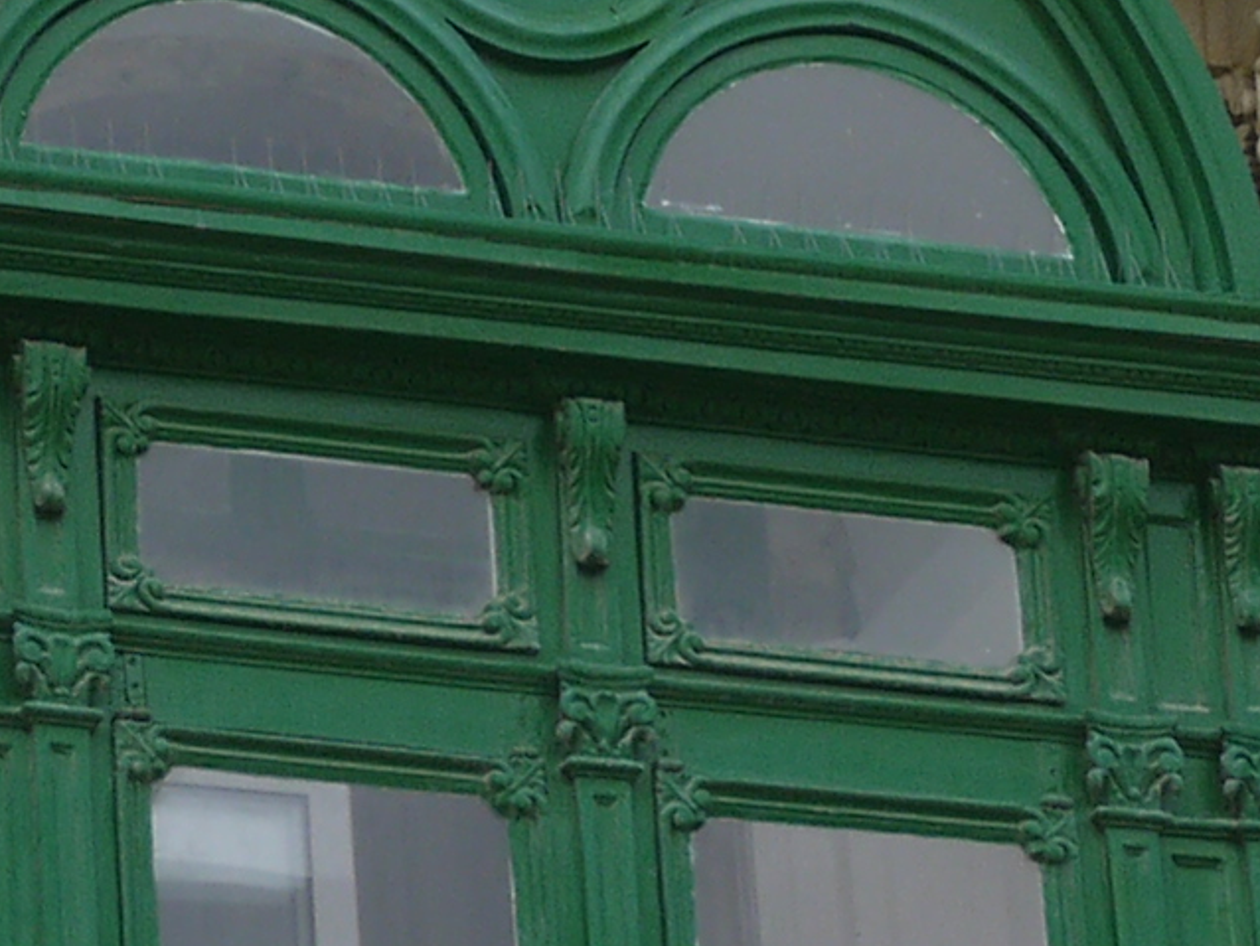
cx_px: 660
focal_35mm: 326
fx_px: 11871
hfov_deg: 6.1
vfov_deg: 4.6
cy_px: 168
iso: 160
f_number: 8
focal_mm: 26
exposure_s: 1/250
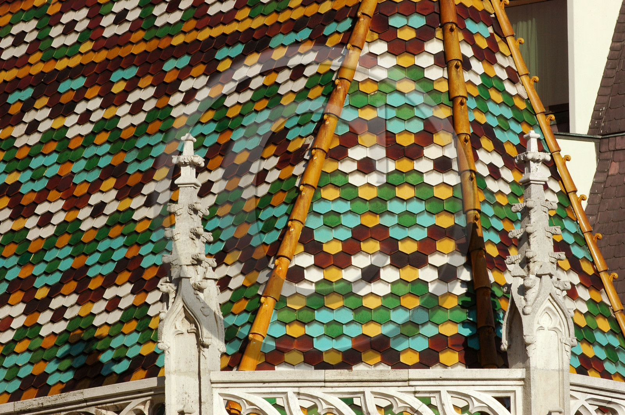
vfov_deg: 4.6
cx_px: 312
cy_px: 208
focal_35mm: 300
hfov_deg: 6.9
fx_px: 5202
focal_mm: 200
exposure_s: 1/640
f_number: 8
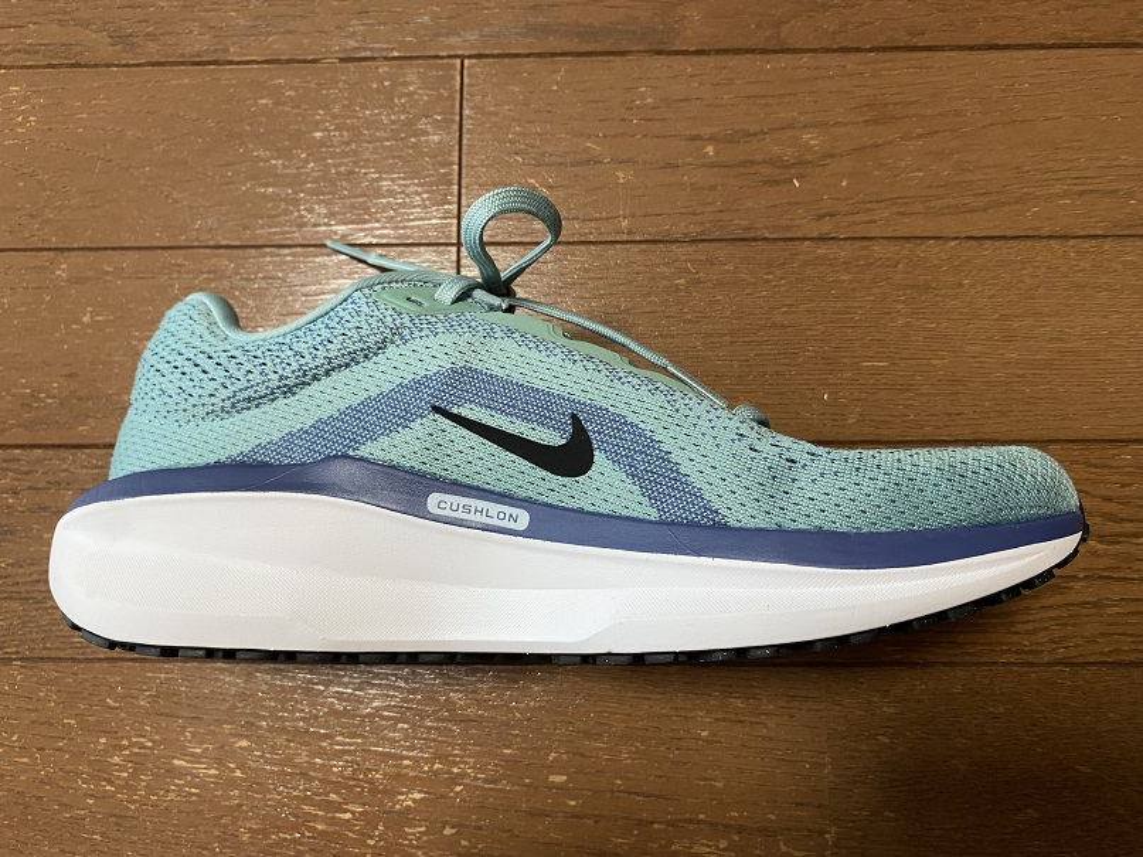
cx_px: 572
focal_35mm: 26
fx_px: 858
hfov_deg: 67.3
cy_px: 428
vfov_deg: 53.1
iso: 200
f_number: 1.8
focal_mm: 4.25
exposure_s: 1/60
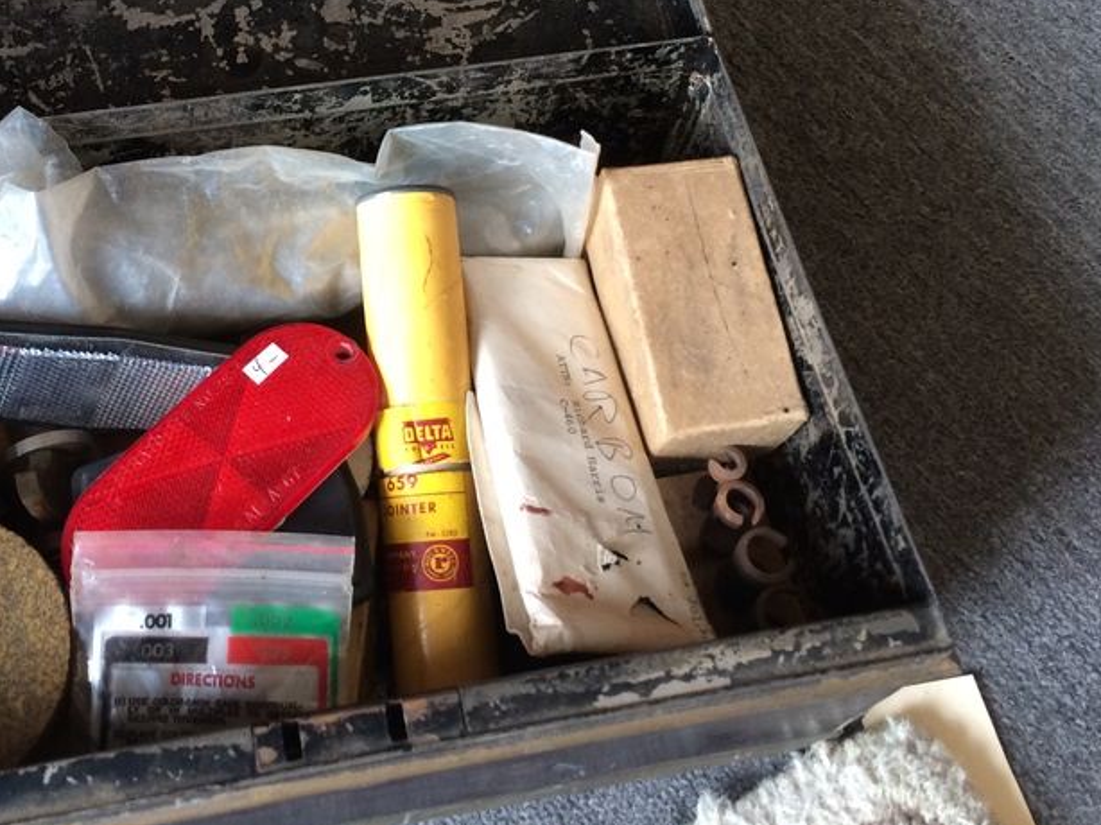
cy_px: 223
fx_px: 1399
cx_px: 373
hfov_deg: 42.4
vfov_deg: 32.3
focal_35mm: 44
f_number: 2.2
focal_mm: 4.12
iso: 50
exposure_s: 1/30
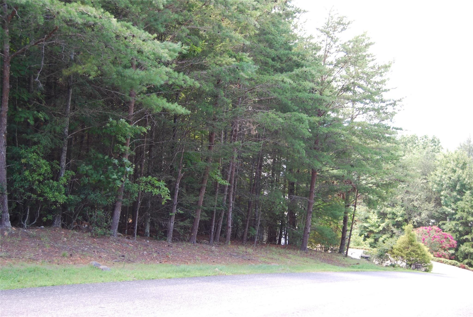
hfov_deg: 42.3
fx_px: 612
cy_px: 158
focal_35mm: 46
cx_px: 236
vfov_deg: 29.0
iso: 200
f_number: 4.5
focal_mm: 31
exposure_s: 1/40
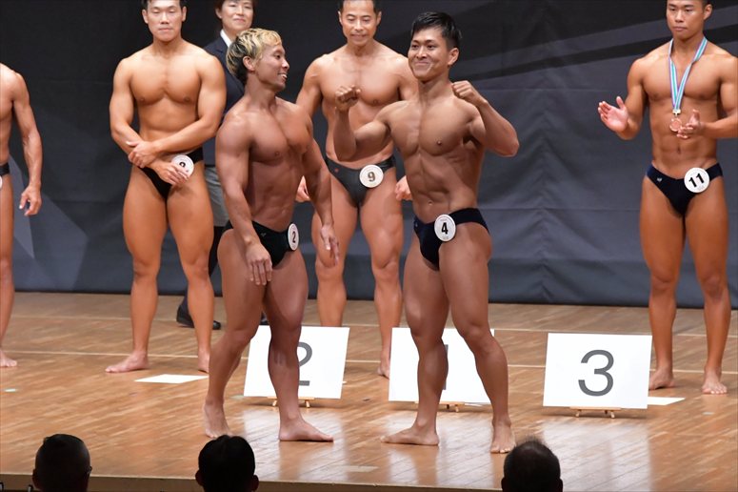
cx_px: 369
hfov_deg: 7.2
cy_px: 246
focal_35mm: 285
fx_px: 5840
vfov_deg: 4.8
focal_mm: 190
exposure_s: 1/400
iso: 8000
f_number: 5.6
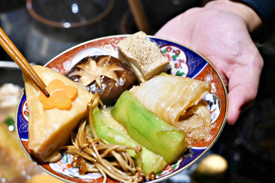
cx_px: 140
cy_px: 95
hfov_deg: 23.1
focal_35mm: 88
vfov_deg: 15.5
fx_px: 672
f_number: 4
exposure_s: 1/200
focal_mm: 50
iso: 1100
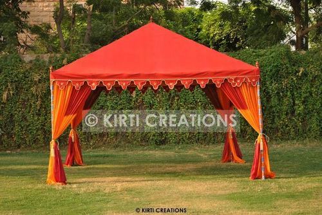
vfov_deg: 18.2
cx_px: 161
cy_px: 108
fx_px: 671
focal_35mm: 75
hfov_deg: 27.0
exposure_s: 1/125
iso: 125
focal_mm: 50
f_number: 5.6
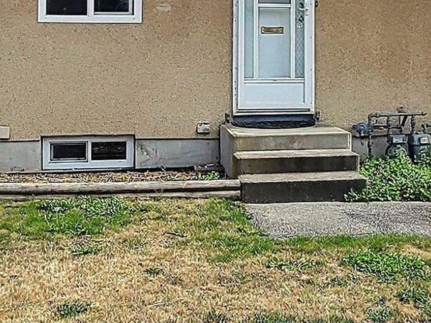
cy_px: -48
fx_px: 598
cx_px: 275
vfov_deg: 27.3
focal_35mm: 48
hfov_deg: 39.3
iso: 100
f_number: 2.2
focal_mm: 2.2
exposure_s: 1/2
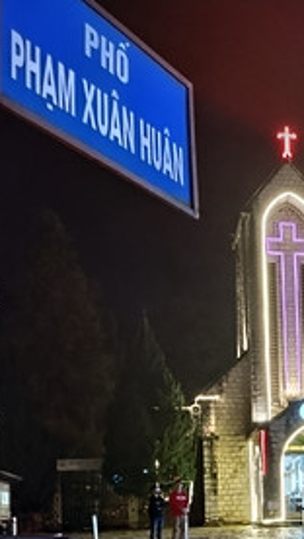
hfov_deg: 20.1
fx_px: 816
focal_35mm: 57
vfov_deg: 34.8
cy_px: 469
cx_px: 340
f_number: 1.8
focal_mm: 4.22
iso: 800
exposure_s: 1/20
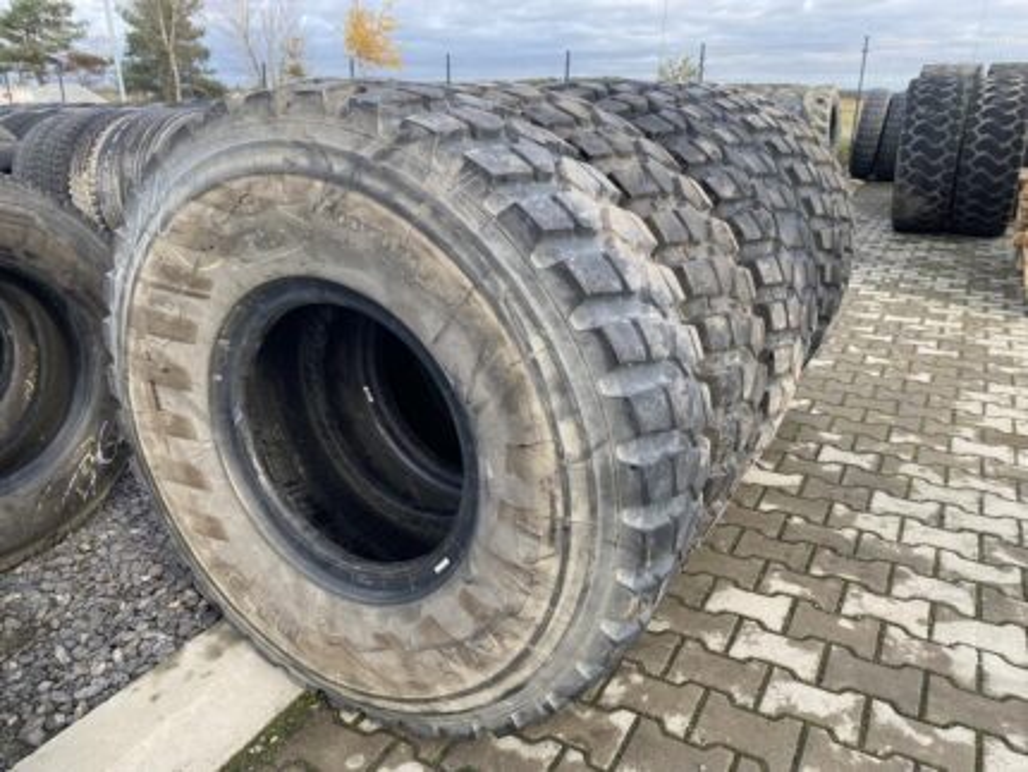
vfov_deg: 53.1
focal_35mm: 26
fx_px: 773
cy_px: 386
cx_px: 514
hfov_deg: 67.3
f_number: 1.8
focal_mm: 4.25
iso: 32
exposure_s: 1/306
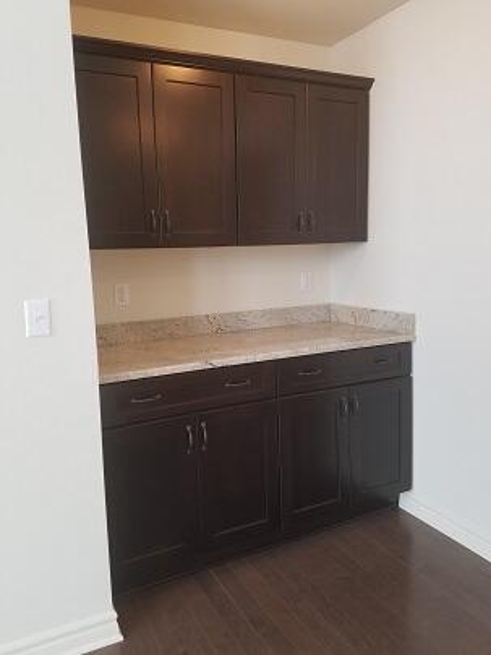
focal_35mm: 26
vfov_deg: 67.3
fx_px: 492
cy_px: 328
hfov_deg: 53.1
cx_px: 246
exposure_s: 1/60
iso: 100
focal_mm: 4.2
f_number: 1.7
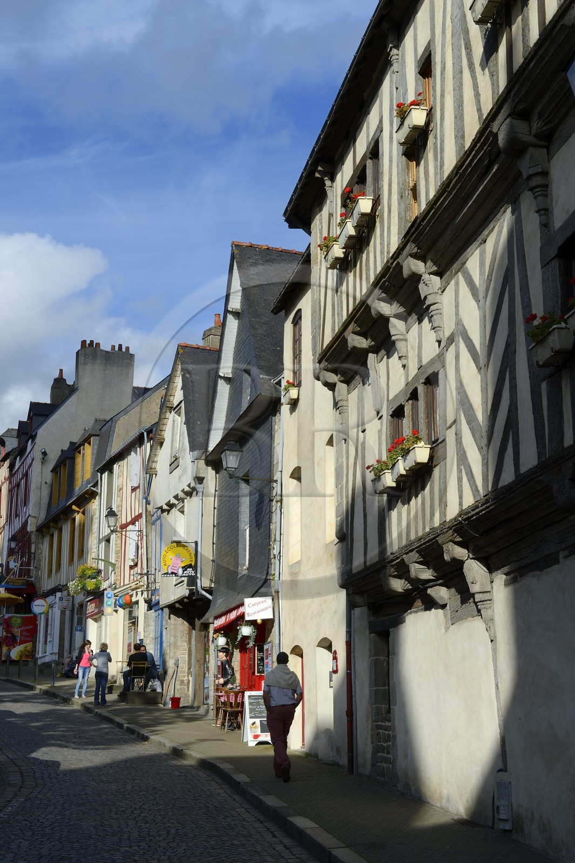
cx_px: 288
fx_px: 1319
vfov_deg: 36.3
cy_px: 432
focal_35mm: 55
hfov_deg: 24.6
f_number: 13
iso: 200
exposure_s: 1/200
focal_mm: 55
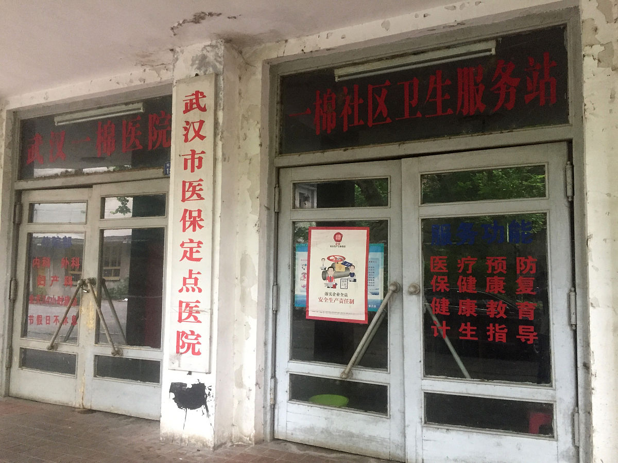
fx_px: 518
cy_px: 232
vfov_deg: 48.2
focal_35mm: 29
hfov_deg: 61.7
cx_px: 309
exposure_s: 1/17
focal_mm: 4.15
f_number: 2.2
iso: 250
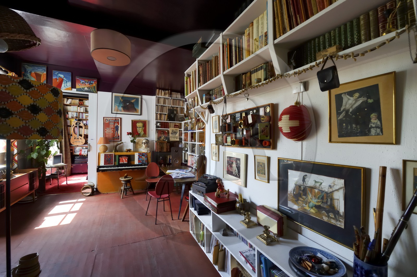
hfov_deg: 100.4
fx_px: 174
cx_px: 208
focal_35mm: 15
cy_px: 138
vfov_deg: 77.2
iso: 800
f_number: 7.1
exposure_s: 1/60
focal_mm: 15
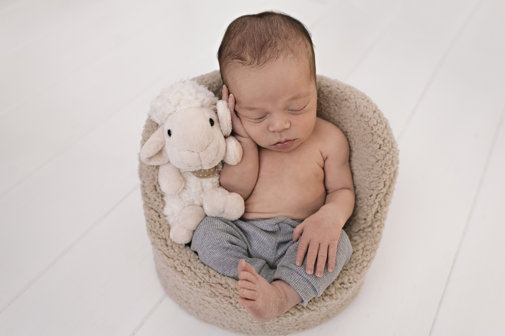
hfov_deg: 54.5
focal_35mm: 35
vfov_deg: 37.8
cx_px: 252
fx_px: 491
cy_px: 168
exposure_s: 1/200
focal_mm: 35
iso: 500
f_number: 3.5
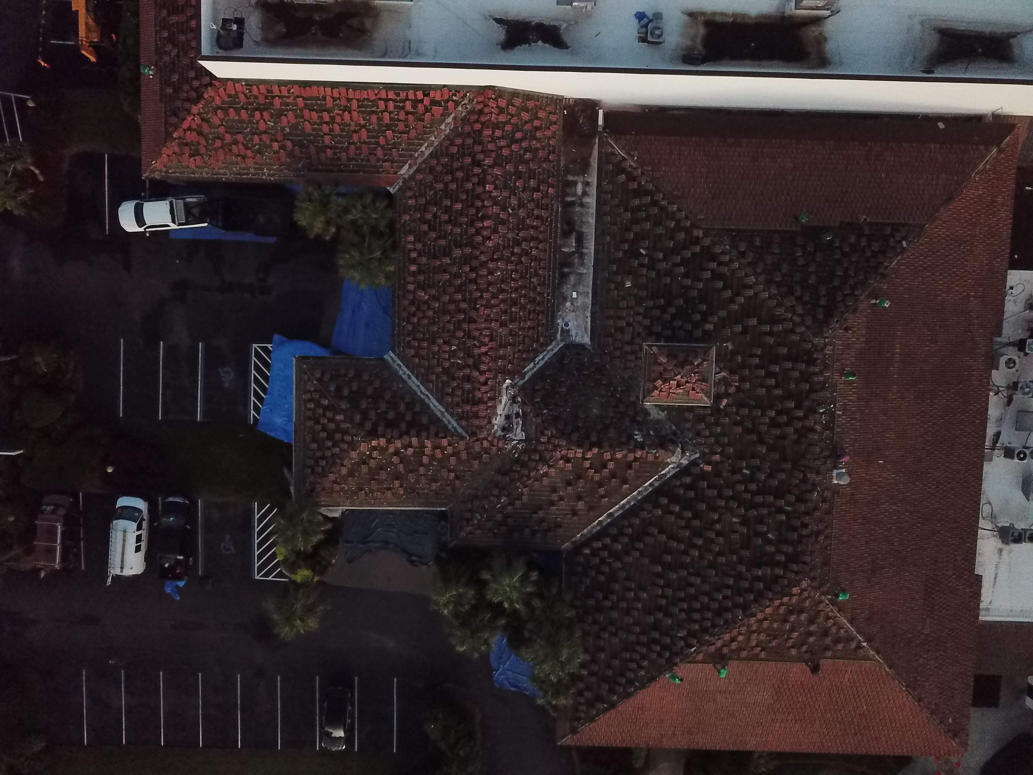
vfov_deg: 53.1
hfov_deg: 67.3
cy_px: 388
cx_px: 516
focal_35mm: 26
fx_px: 776
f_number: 2.2
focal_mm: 4.73
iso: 1600
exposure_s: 1/8000
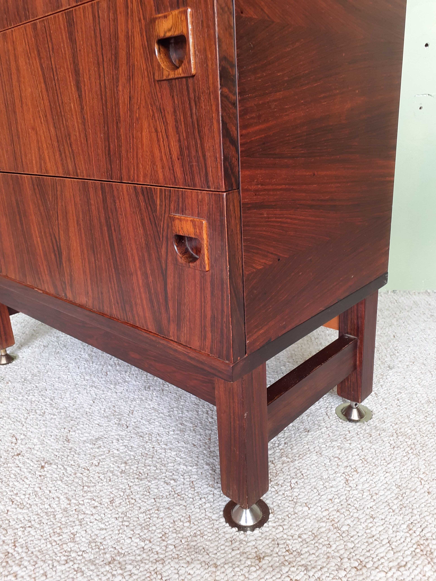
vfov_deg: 65.3
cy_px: 290
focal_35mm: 27
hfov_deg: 51.4
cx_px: 218
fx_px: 453
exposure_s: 1/50
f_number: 1.9
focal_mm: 3.6
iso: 64
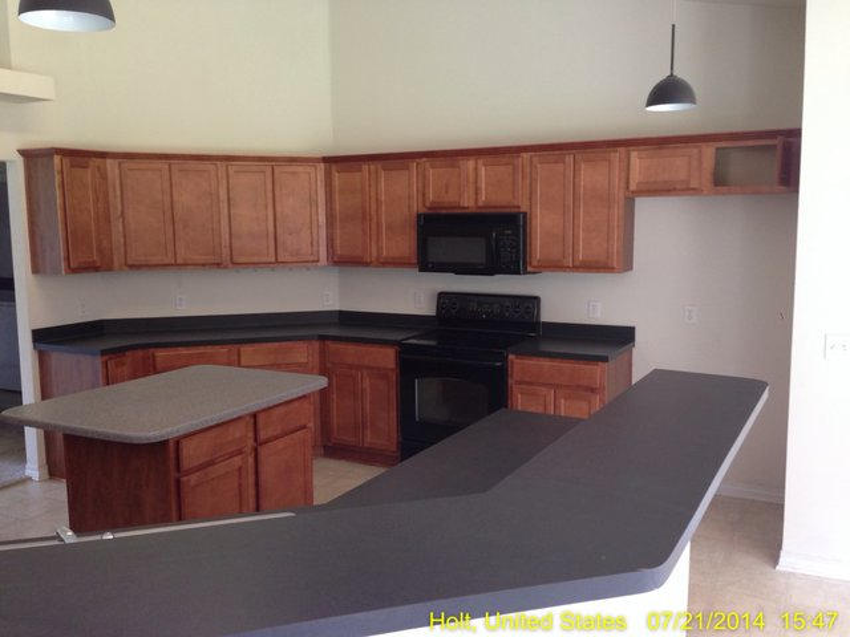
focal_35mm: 33
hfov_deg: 55.4
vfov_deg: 42.9
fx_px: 810
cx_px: 425
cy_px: 318
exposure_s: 1/20
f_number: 2.4
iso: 100
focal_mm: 4.12
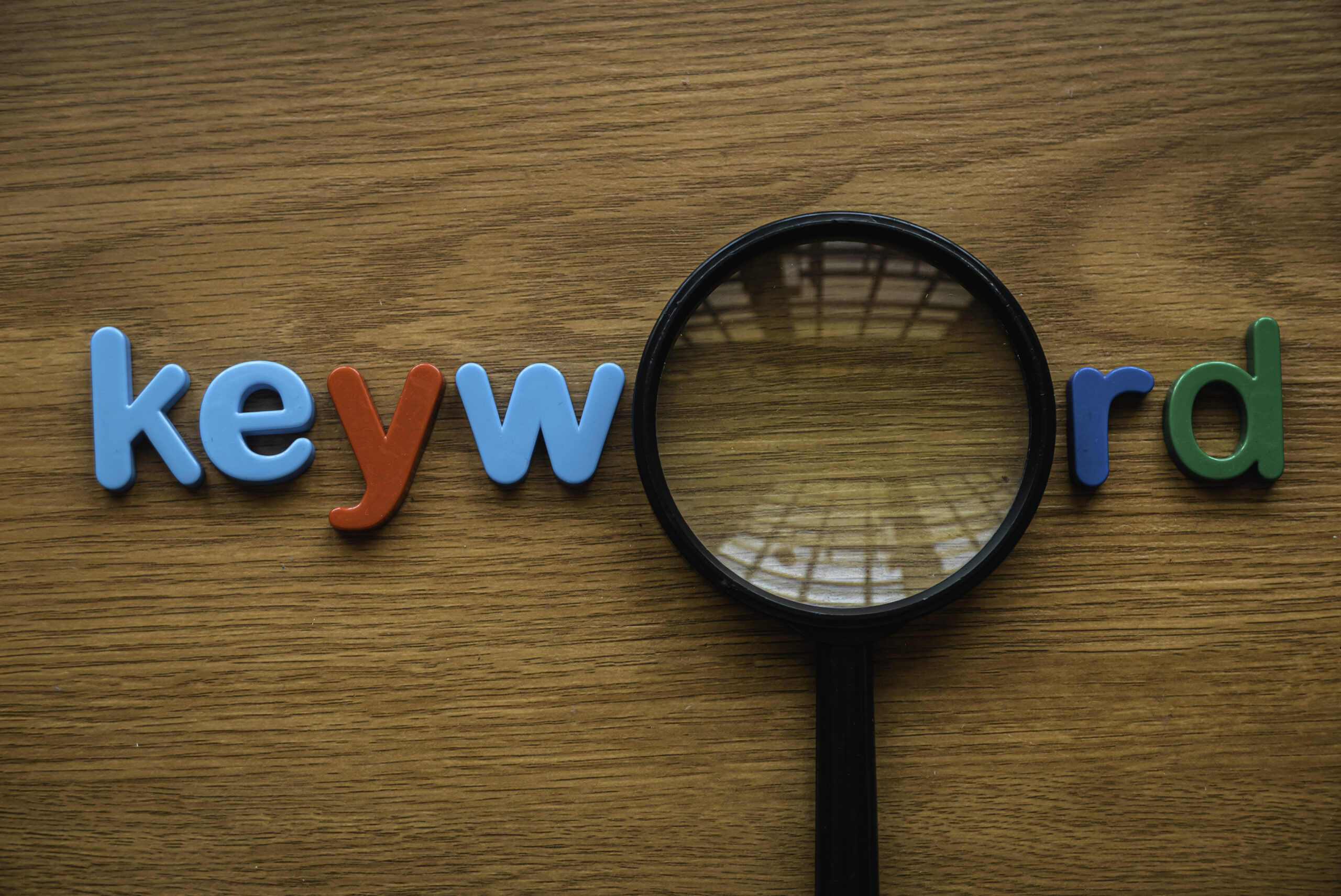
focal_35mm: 67
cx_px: 670
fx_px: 2498
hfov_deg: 30.1
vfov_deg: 20.3
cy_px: 448
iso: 200
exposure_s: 1/30
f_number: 2.8
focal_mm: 30.4
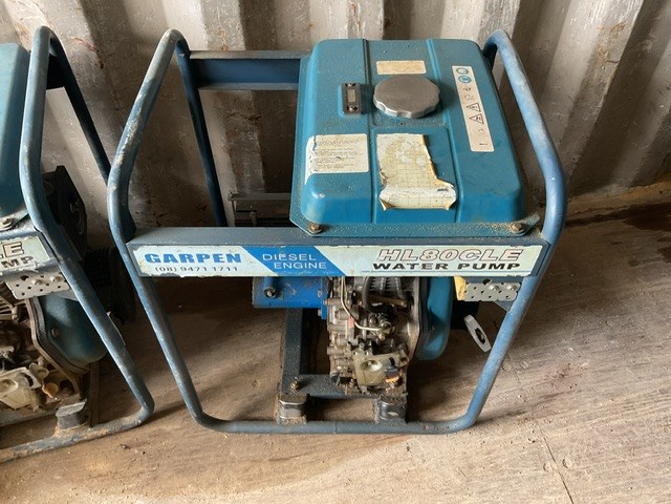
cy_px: 252
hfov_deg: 61.7
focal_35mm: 29
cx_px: 336
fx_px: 562
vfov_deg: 48.2
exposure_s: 1/50
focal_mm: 3
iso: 125
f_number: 1.8
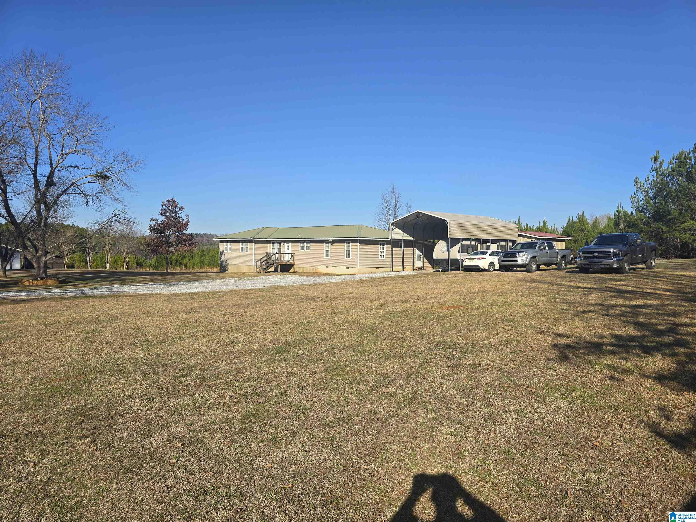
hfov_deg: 73.9
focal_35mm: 23
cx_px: 348
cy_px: 261
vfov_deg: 58.9
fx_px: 462
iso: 12
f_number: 1.7
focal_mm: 6.3
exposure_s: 1/927
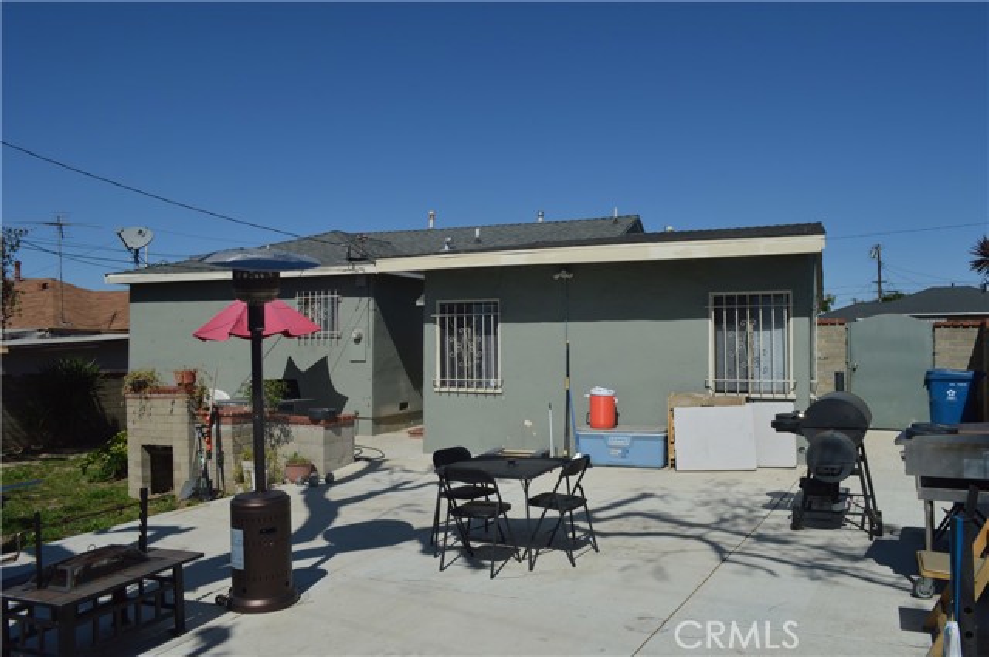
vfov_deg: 47.8
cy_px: 328
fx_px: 741
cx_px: 494
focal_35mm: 27
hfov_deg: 67.4
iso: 100
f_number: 11
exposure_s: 1/400
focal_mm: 18
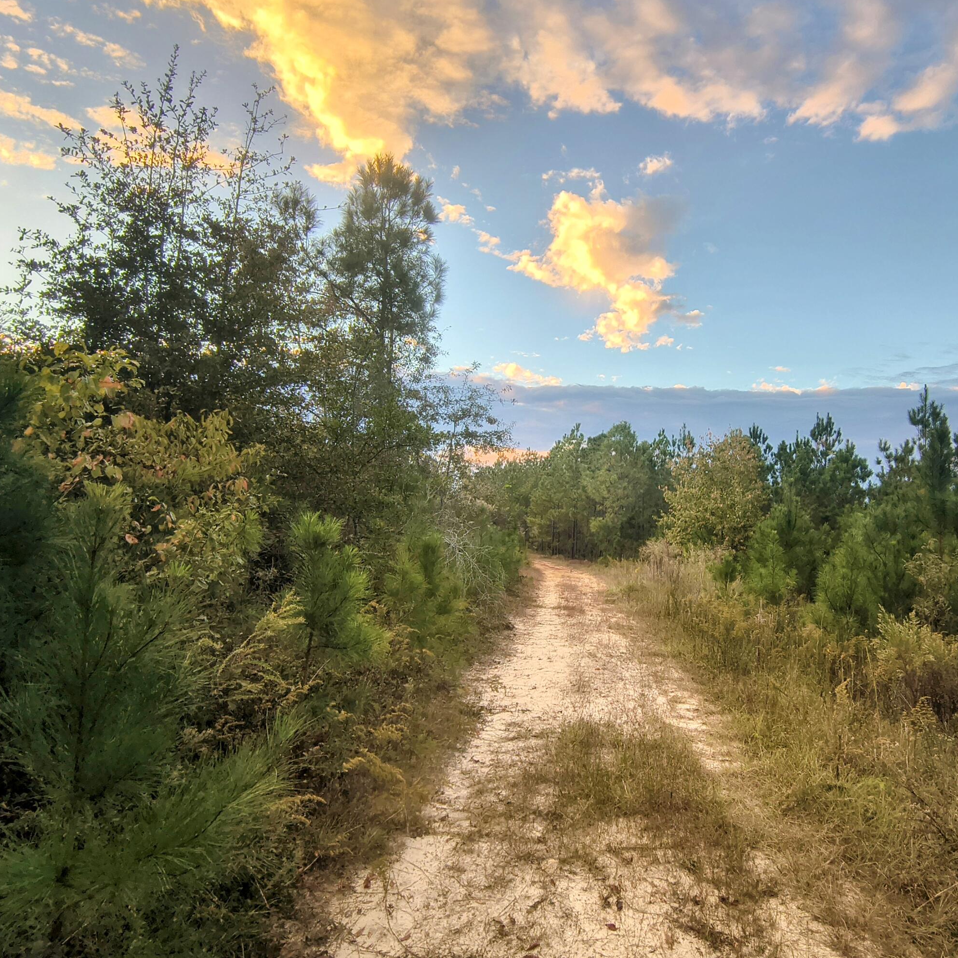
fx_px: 501
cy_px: 483
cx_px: 604
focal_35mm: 16
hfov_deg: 85.6
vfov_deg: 87.4
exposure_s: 1/120
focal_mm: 2.13
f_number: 2.2
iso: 117
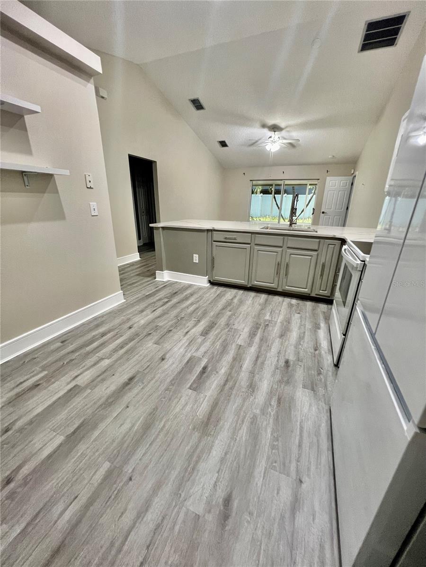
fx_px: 213
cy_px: 284
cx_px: 213
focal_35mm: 13
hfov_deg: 89.9
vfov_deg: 106.2
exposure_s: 1/60
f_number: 1.8
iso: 250
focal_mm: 1.57
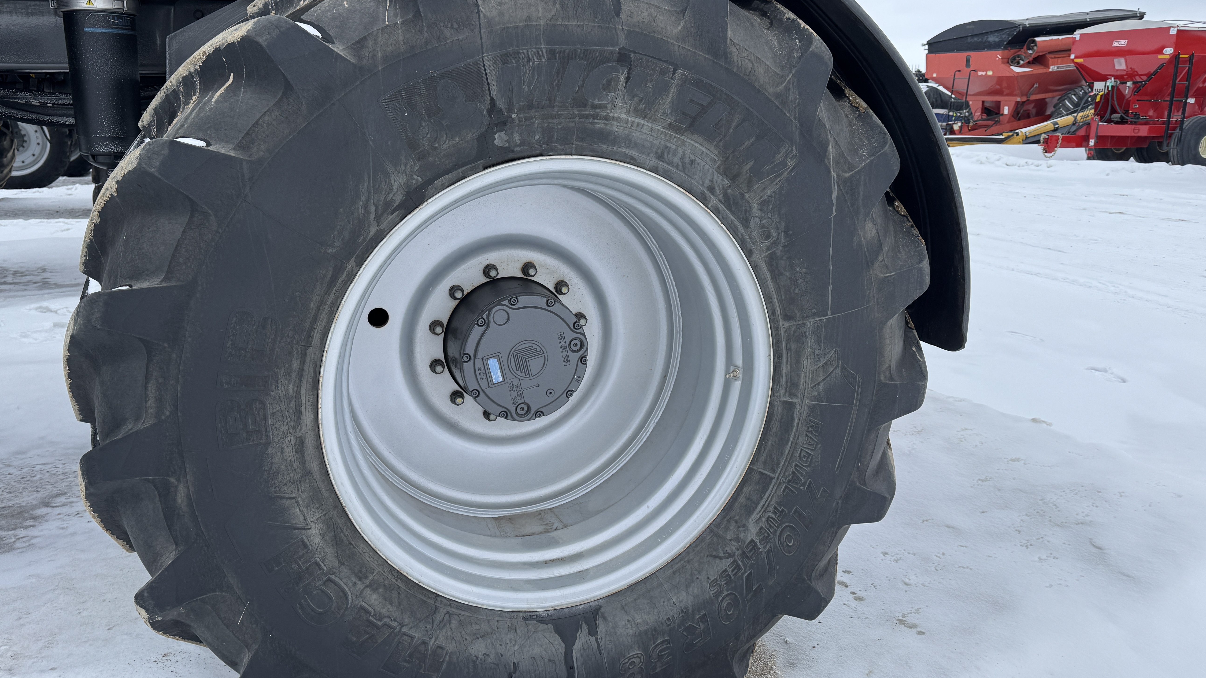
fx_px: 927
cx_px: 552
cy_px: 325
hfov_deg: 66.0
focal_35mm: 29
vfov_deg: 40.2
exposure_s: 1/1311
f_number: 1.78
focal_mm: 6.76
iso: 80
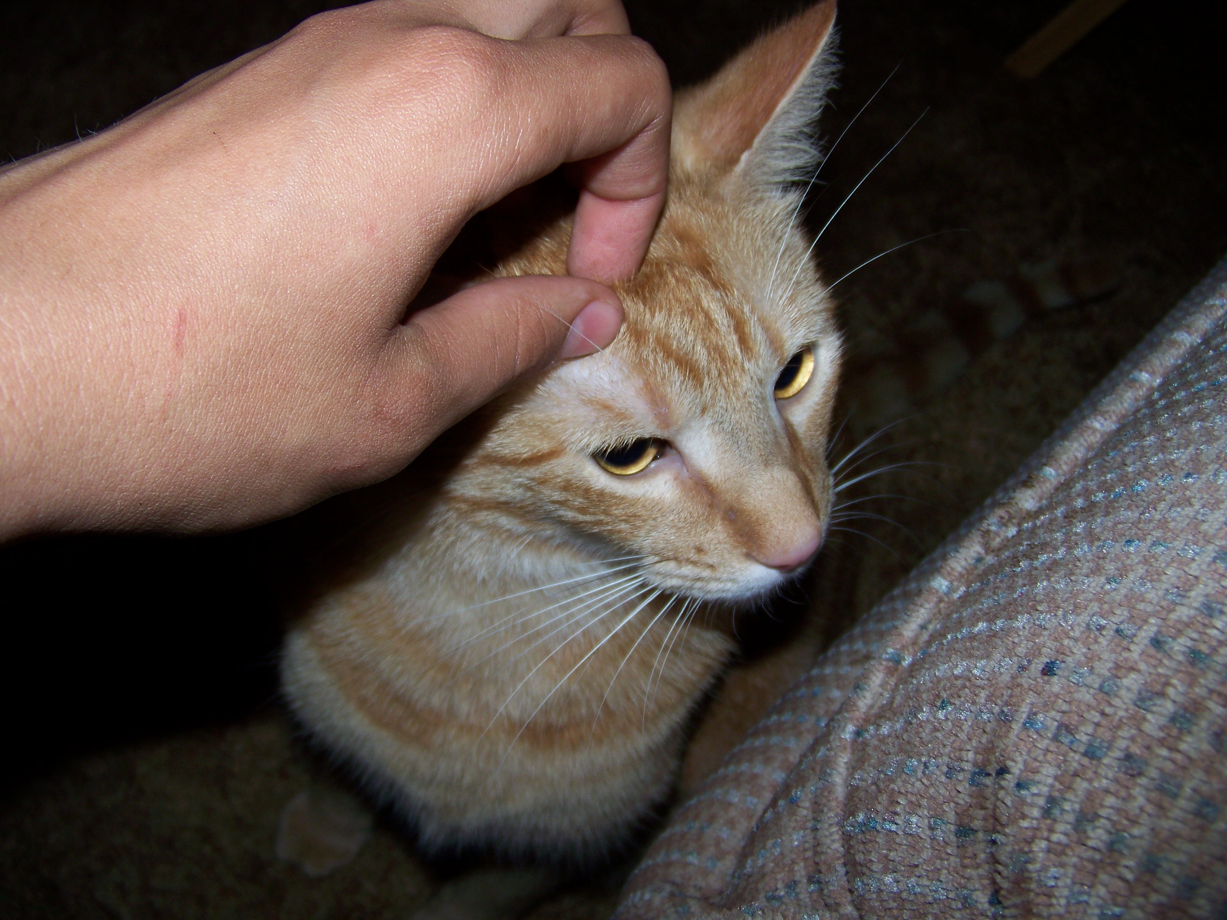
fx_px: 1276
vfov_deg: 39.7
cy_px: 460
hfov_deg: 51.4
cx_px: 614
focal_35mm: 36
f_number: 2.8
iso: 64
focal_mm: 5.85
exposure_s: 1/30
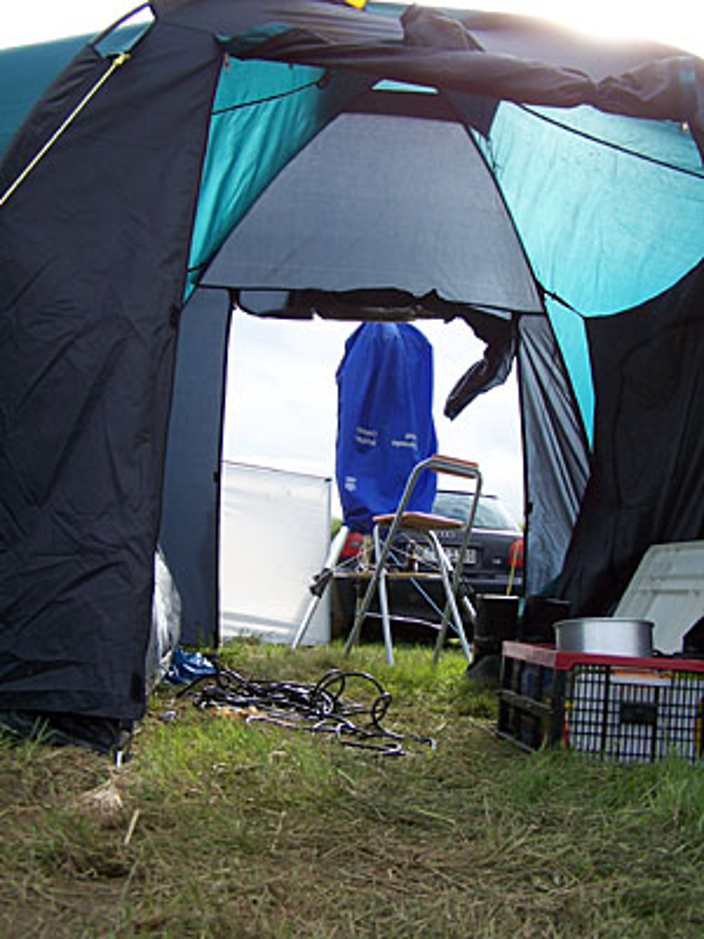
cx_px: 352
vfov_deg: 49.0
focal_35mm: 38
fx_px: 1030
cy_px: 470
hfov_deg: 37.7
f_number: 2.8
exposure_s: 1/350
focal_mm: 6.3
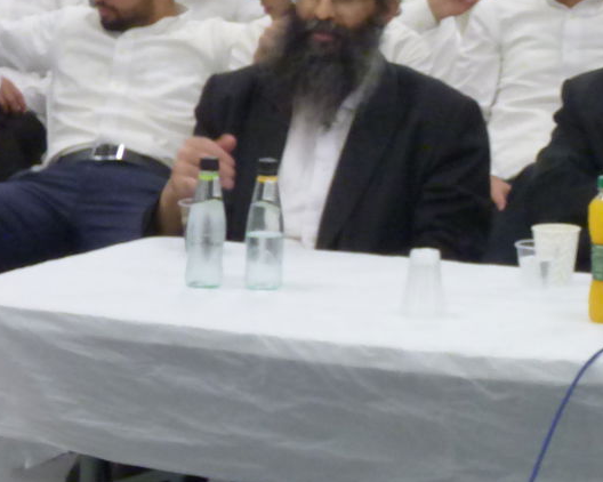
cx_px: 766
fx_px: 3604
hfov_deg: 9.4
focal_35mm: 202
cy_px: 99
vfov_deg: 7.6
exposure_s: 1/60
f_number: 4.4
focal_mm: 13.11
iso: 800
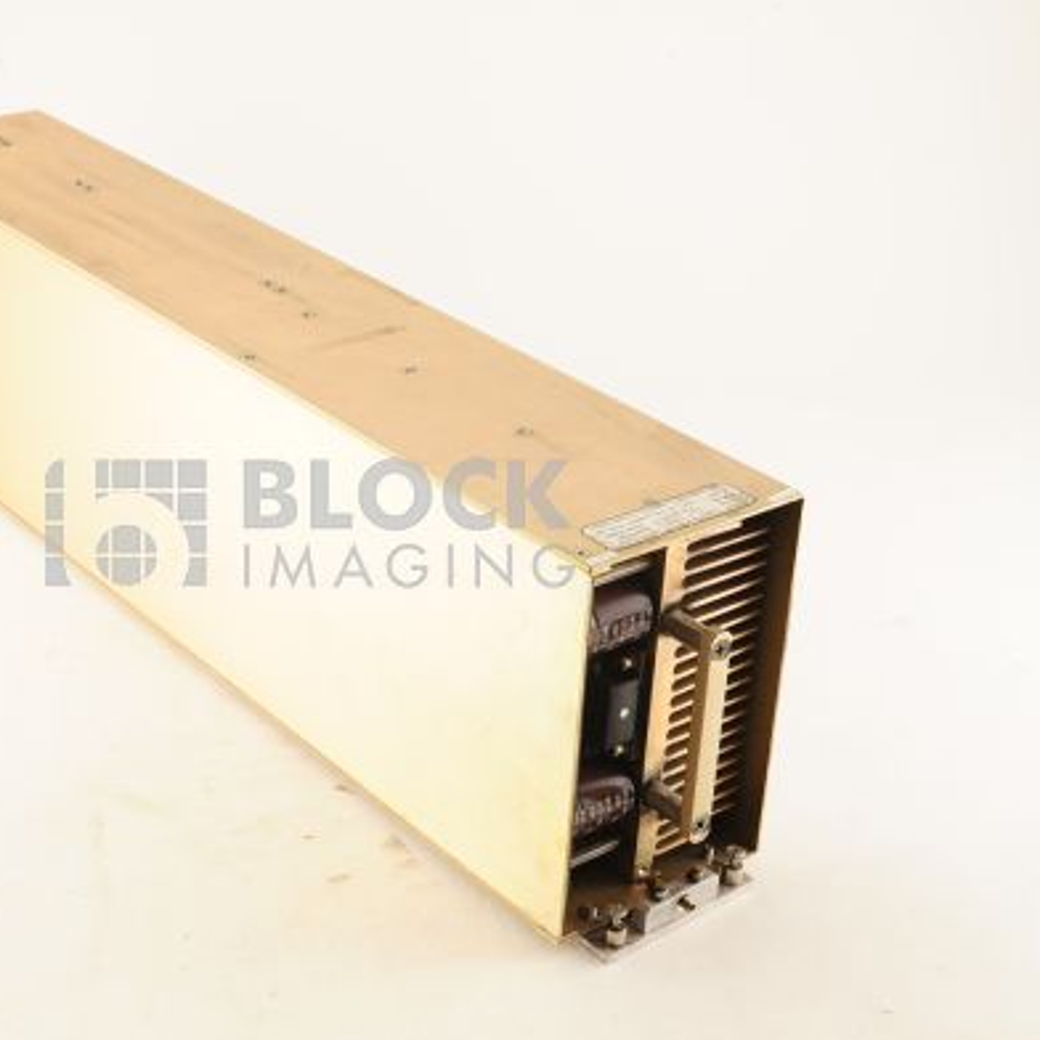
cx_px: 310
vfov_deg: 26.5
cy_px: 524
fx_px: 2209
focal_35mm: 65
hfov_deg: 26.3
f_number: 11
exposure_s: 1/125
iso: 1600
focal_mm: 50
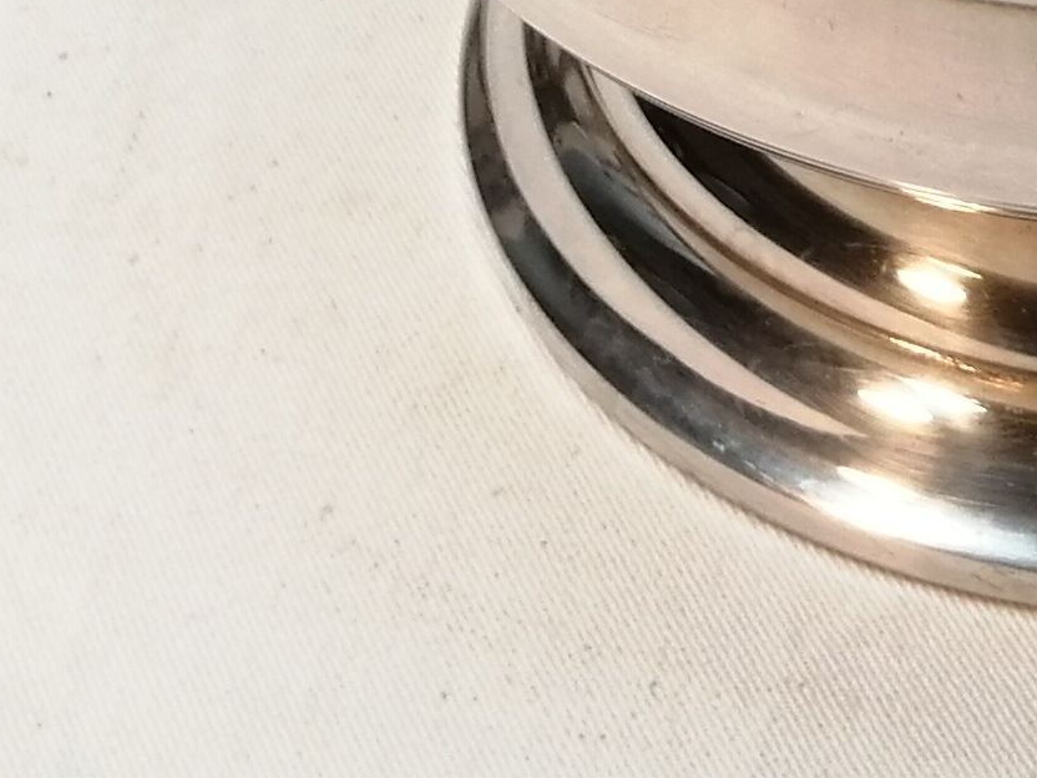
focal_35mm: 130
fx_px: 3894
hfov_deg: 14.5
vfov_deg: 10.8
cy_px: -565
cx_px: 1360
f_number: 1.8
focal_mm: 3.46
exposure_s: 1/177
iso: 50
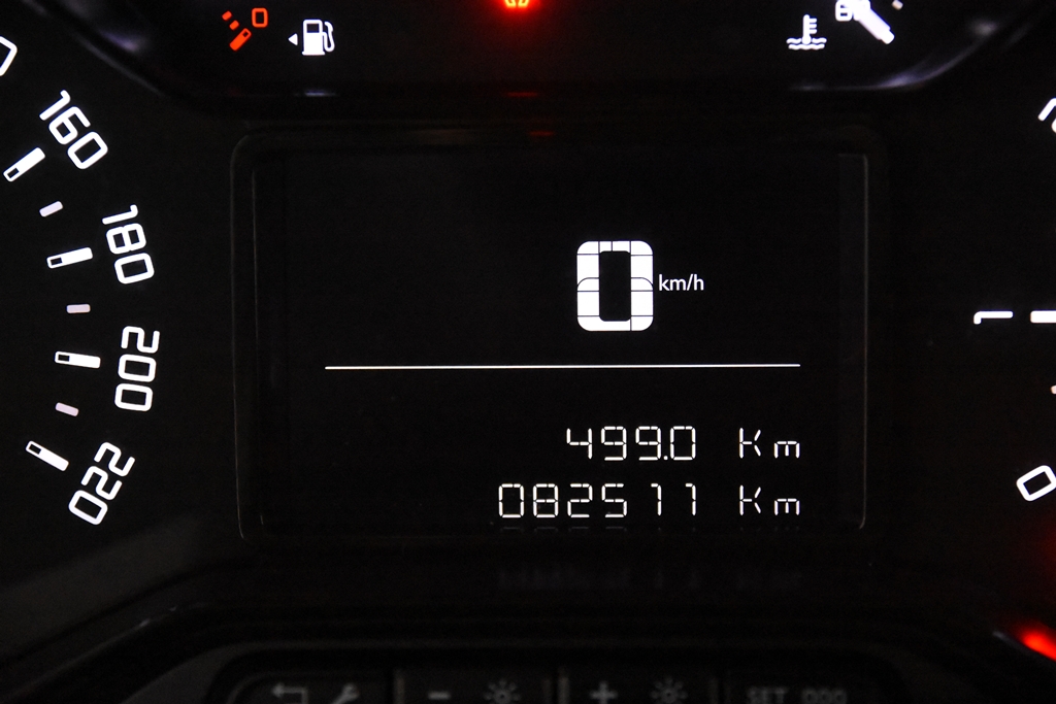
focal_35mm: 105
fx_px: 3080
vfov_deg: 13.0
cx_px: 528
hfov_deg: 19.5
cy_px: 352
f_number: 4
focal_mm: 70
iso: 12800
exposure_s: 1/125
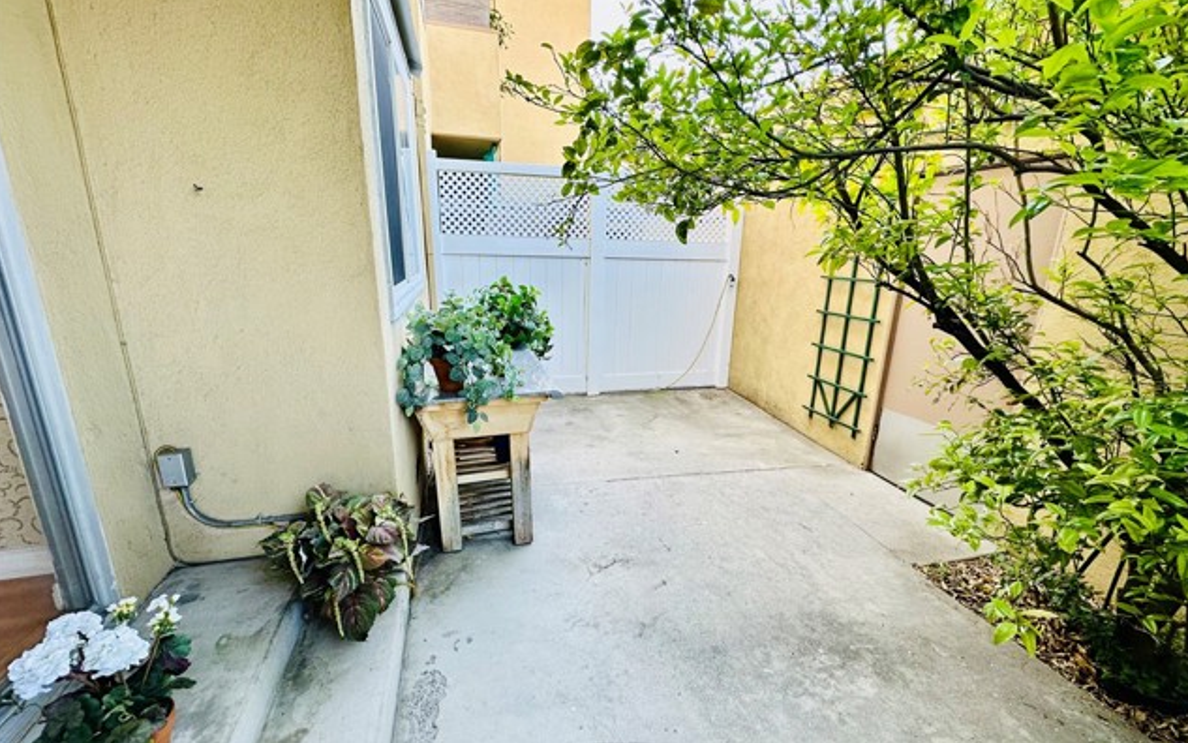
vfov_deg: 74.8
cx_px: 595
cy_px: 372
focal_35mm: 15
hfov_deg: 101.4
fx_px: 486
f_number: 2.2
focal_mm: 2.22
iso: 64
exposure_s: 1/99
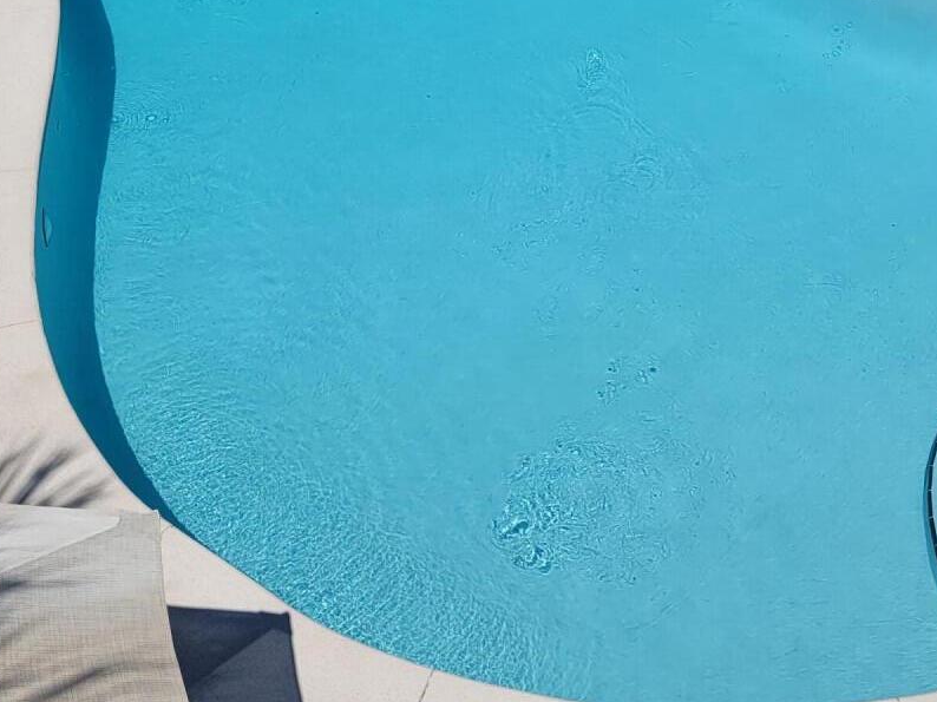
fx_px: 1705
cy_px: 40
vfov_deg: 22.6
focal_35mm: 63
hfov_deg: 30.6
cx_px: 596
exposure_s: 1/2157
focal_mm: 7
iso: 20
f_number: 1.8
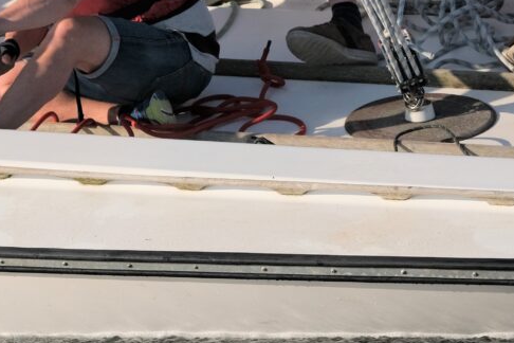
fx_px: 3655
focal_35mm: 256
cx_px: -198
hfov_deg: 7.9
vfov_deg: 5.3
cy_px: -59
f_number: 5.6
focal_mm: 54.1
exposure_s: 1/1500
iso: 320
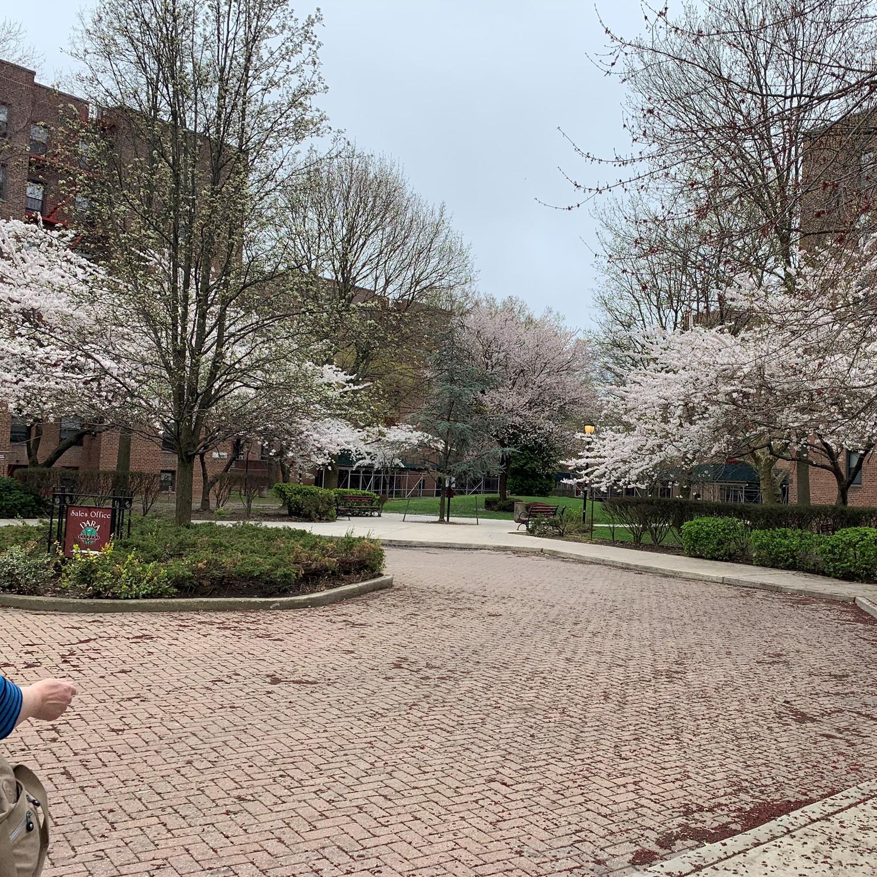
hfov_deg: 52.0
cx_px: 544
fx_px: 889
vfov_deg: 52.5
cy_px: 442
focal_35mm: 31
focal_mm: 4.25
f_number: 1.8
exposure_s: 1/754
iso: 25
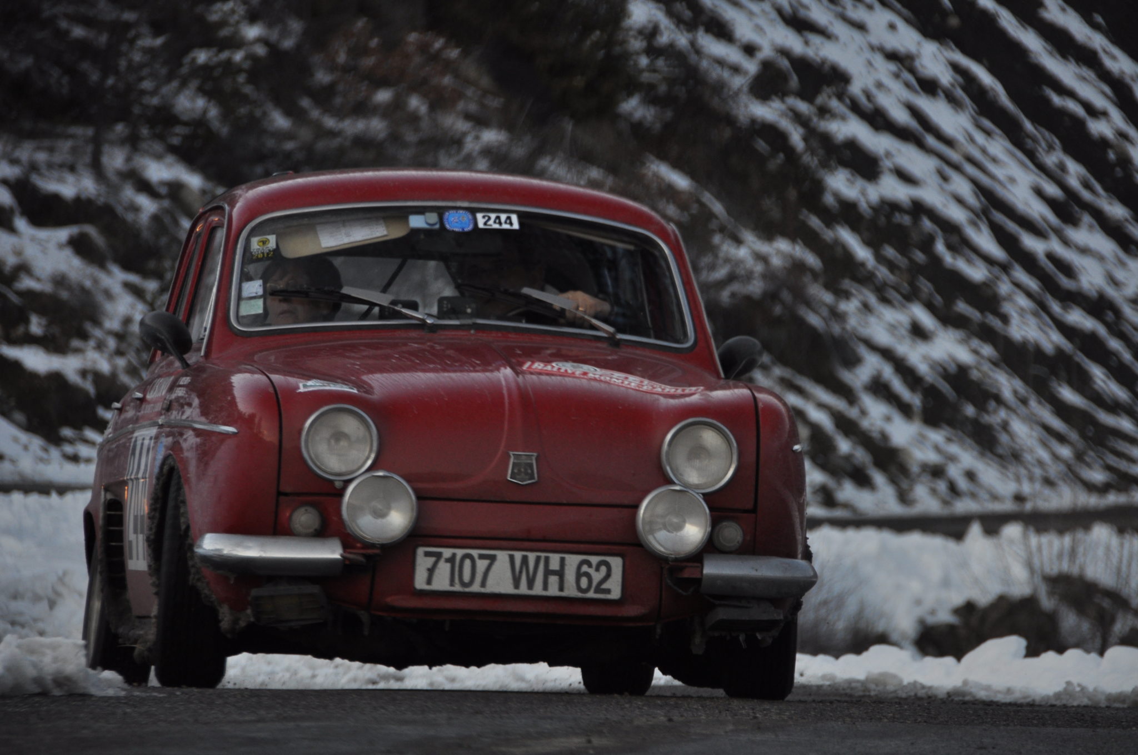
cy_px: 378
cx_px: 569
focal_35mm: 255
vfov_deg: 5.4
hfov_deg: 8.1
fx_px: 8051
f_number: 5.6
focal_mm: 170
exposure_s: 1/500
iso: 400
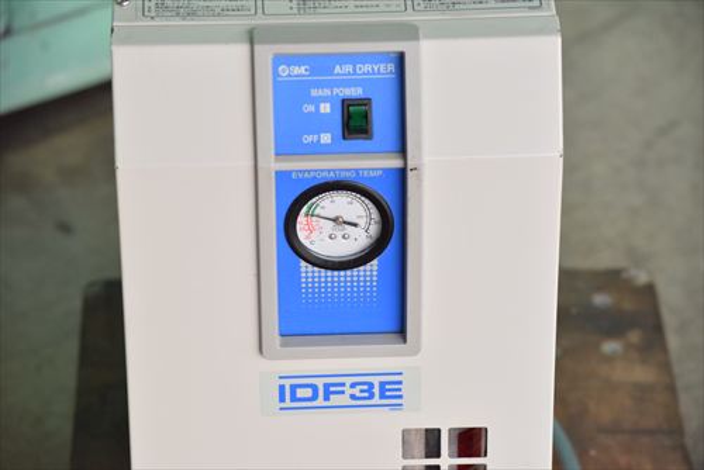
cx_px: 352
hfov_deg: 15.9
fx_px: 2524
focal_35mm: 129
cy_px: 235
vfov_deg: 10.6
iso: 1250
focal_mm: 86
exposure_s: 1/125
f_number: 6.3
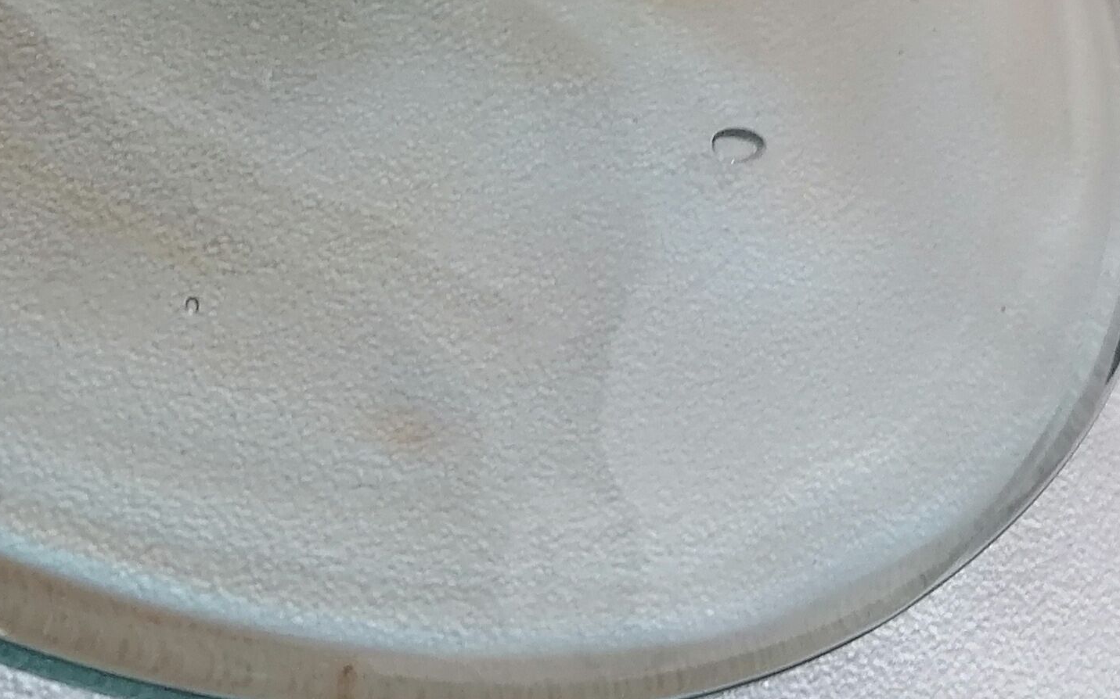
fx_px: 2442
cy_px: -192
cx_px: 581
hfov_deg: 25.8
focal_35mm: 80
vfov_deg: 15.6
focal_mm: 4.75
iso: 125
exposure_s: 1/33.3
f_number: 1.8
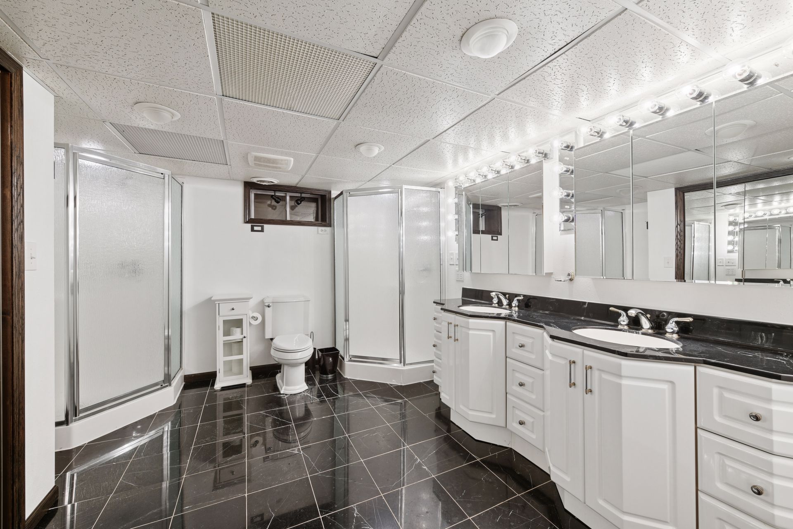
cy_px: 264
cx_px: 396
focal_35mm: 14
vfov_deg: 81.2
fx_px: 308
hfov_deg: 104.3
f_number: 9
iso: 500
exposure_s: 1/13
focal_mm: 14
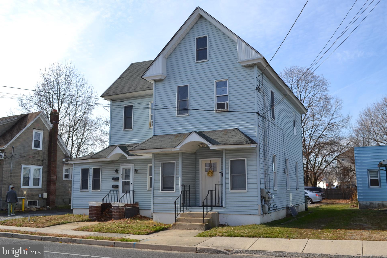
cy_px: 122
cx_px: 205
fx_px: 344
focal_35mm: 32
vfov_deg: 41.1
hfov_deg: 58.7
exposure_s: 1/200
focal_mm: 20
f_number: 9
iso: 100
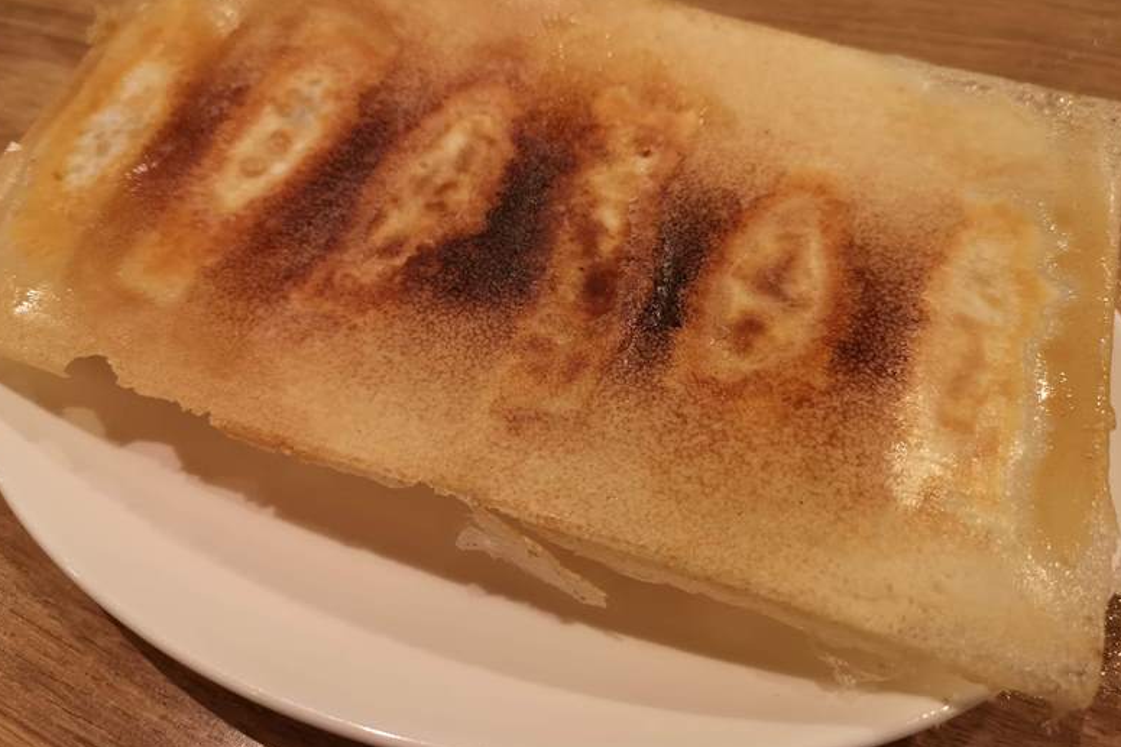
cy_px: 332
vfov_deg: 44.9
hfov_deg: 63.7
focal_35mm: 29
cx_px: 560
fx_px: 903
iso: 160
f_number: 1.8
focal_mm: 3.95
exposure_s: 1/33.3
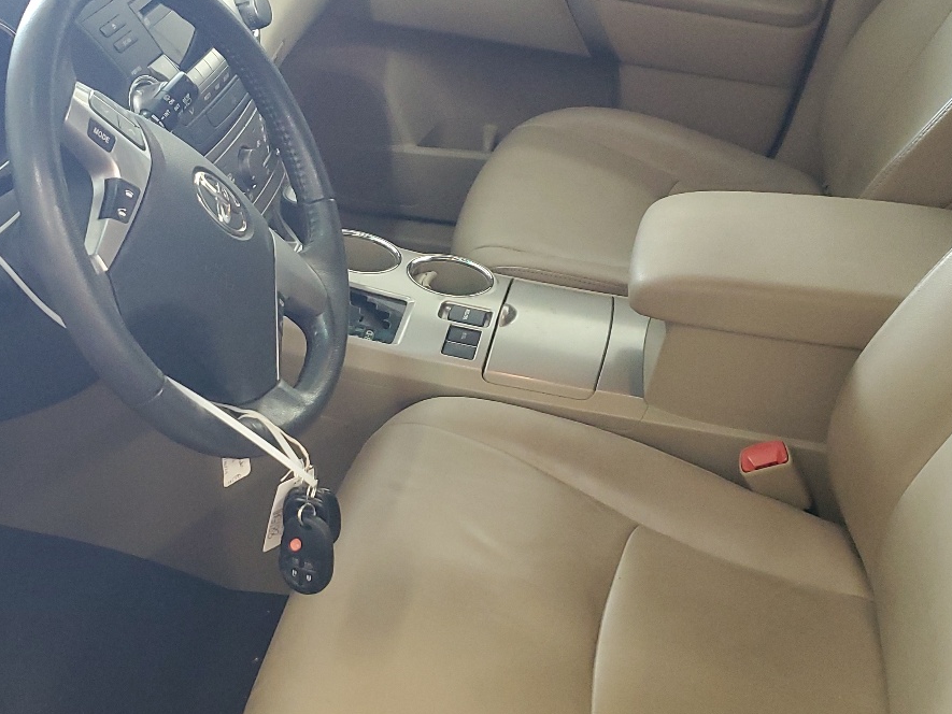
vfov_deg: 30.9
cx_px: 439
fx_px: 1293
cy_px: 383
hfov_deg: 40.4
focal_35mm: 47
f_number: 1.5
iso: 273
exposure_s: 1/60.2
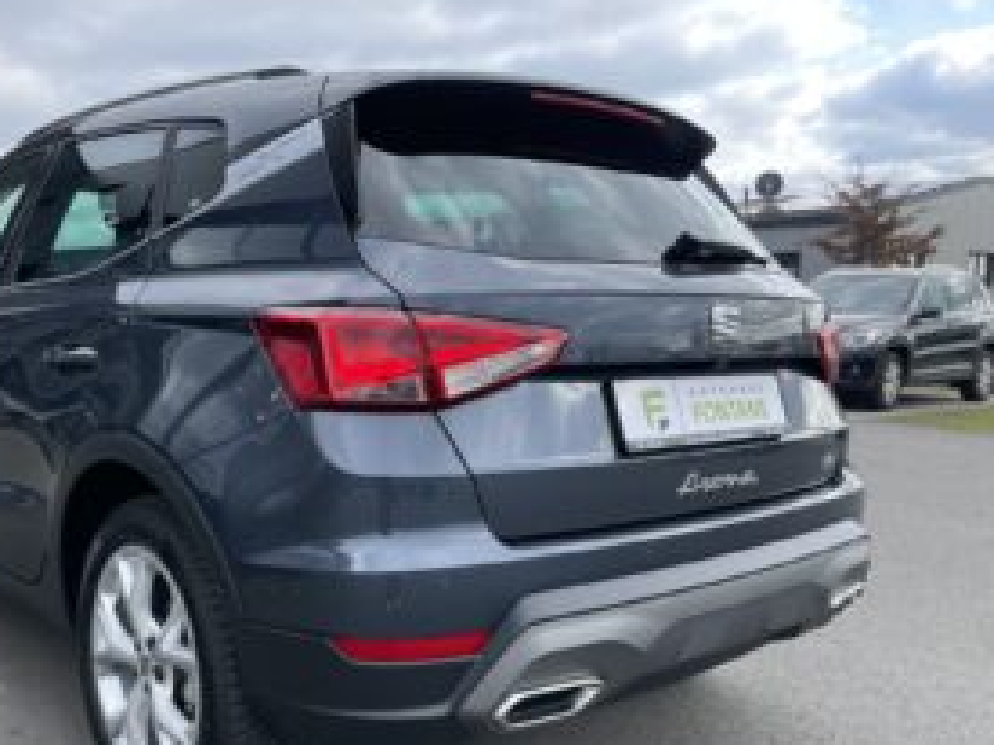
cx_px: 372
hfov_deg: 53.4
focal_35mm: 34
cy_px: 470
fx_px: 976
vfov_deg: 41.4
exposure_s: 1/612
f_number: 1.6
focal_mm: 4.2
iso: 32
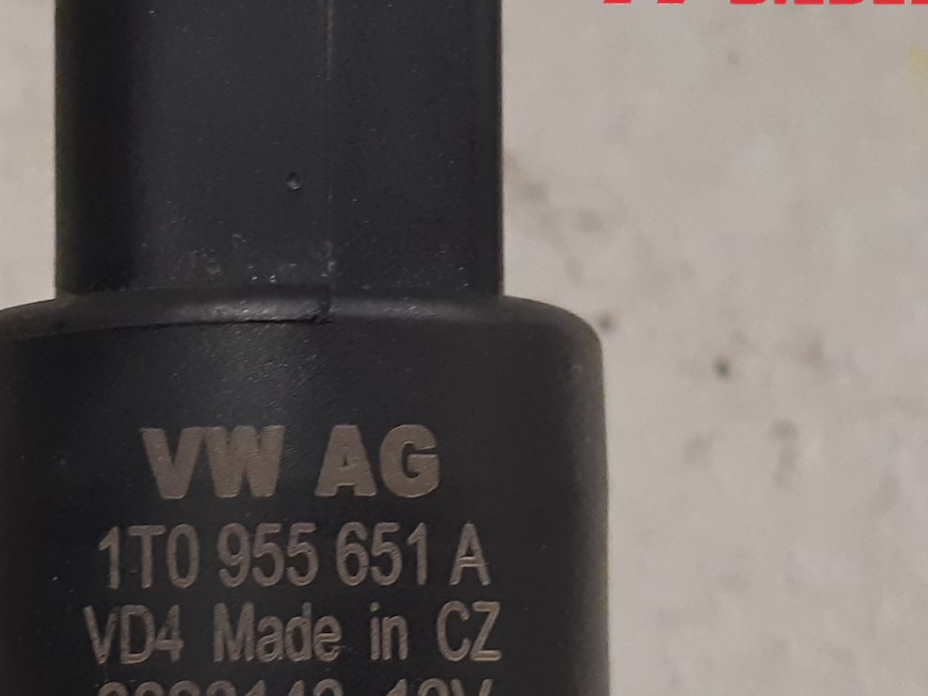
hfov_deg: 34.7
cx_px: 217
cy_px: 567
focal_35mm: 54
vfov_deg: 26.5
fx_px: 1448
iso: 160
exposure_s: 1/50
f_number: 1.7
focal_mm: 3.93
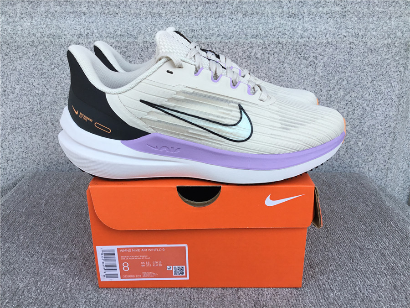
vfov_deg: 45.4
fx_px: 367
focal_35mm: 31
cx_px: 205
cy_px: 154
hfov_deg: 58.4
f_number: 2.4
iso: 25
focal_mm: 3.3
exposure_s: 1/311
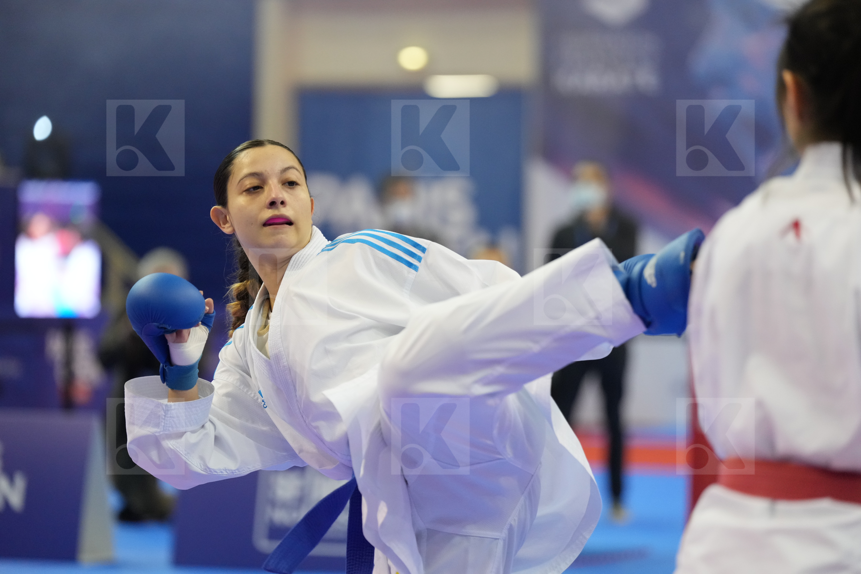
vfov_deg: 9.2
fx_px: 3563
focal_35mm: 149
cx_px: 430
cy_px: 287
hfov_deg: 13.8
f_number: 2.8
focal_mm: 149
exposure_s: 1/1000
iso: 4000
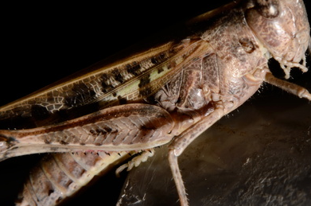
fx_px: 2224
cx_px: 179
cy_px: 66
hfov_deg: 8.0
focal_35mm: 258
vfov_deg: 5.3
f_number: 25
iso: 100
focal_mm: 85
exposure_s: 1/60
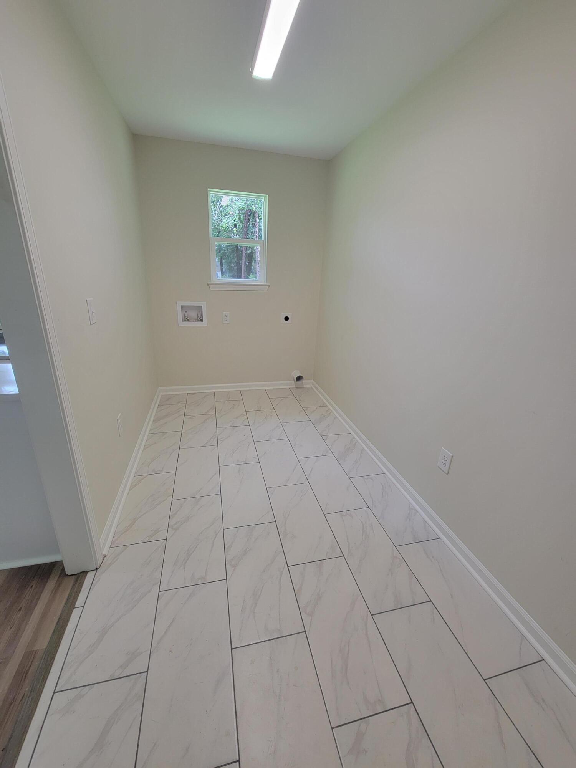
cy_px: 384
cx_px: 288
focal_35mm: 13
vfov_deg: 106.2
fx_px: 288
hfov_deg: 89.9
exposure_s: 1/60
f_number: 2.2
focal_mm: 2.2
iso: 80
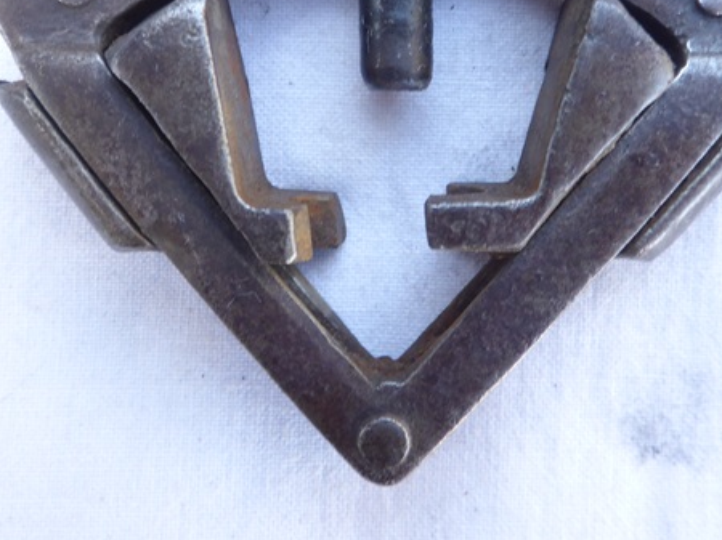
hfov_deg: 46.8
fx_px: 834
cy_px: 125
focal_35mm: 40
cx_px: 396
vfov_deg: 35.0
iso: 100
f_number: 5.6
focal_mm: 4.3
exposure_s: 1/13
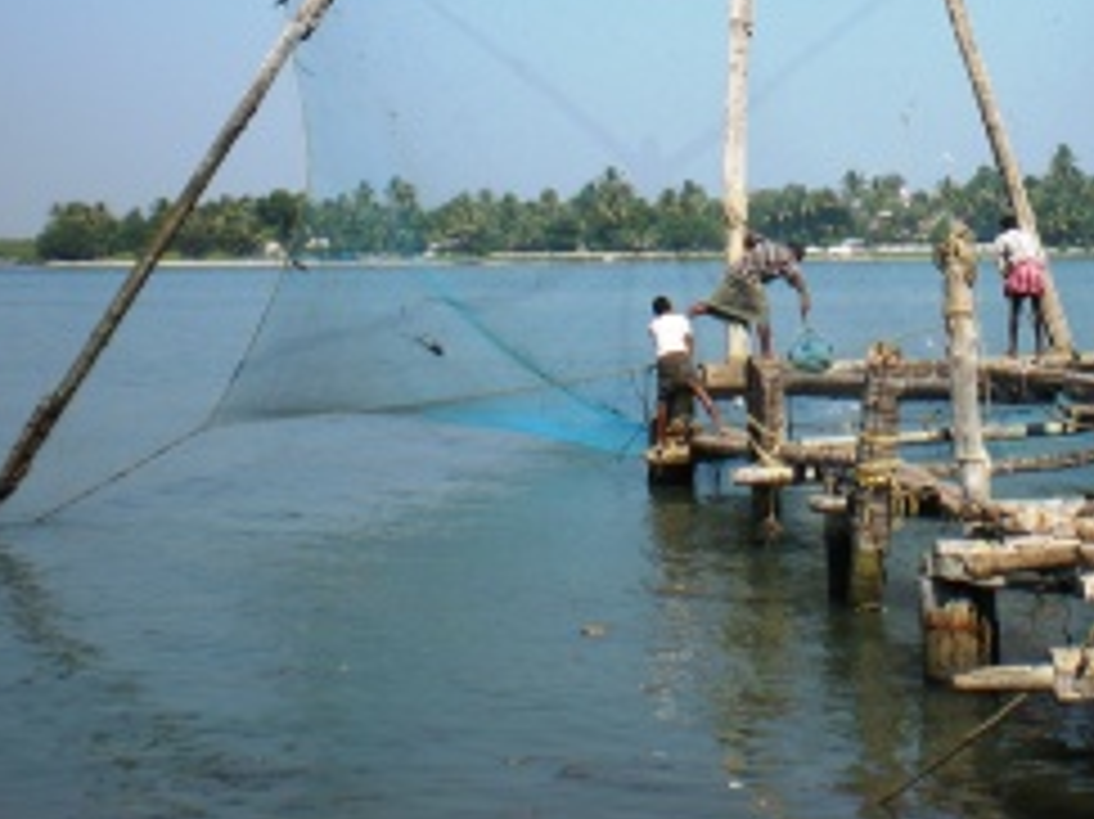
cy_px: 72
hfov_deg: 27.3
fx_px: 2211
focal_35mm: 70
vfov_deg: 20.5
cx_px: 855
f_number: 4.6
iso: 64
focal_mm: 6.3
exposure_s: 1/374
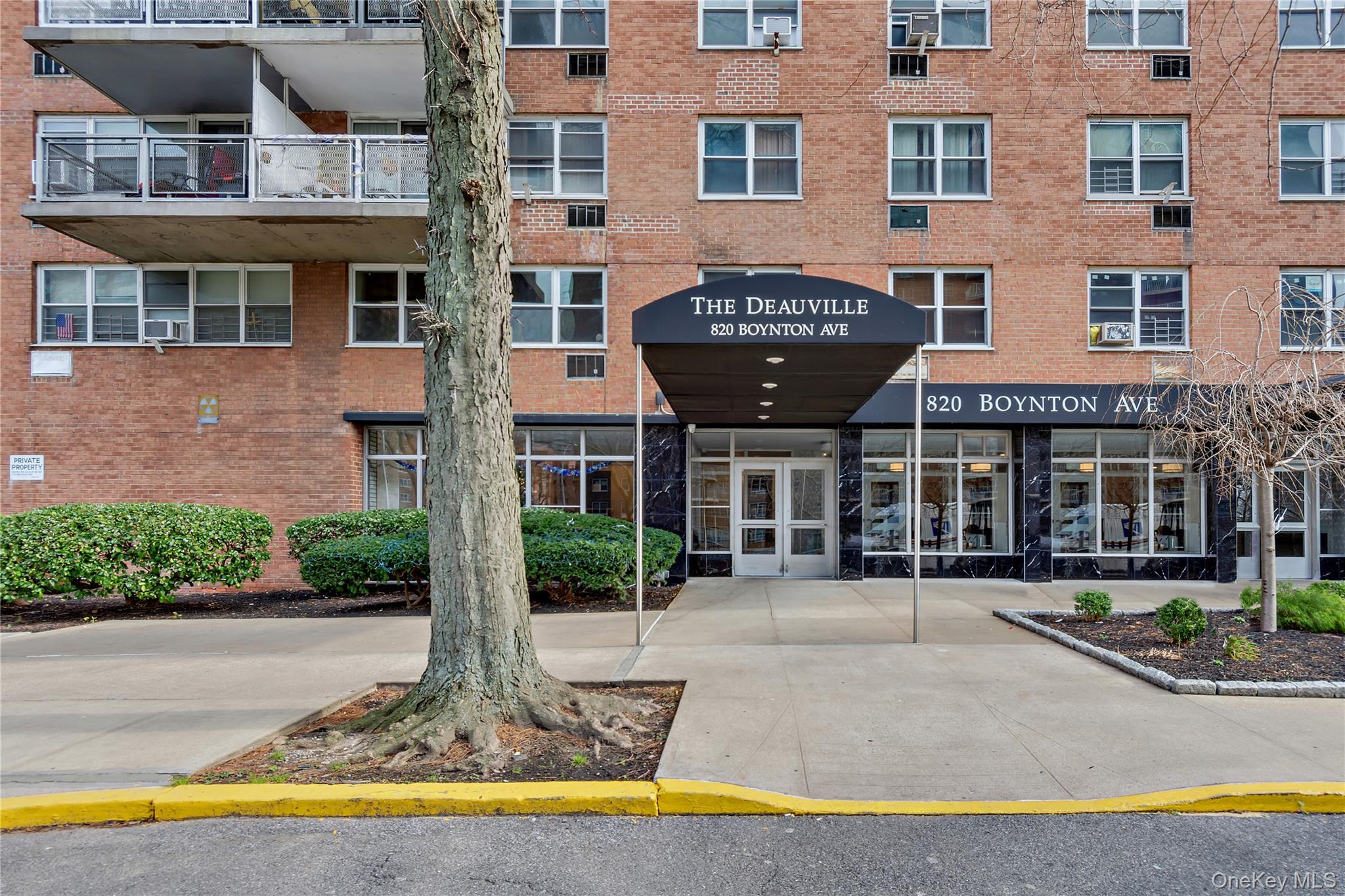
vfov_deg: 67.4
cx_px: 672
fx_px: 672
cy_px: 448
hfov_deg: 90.0
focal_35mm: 18
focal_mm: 12
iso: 100
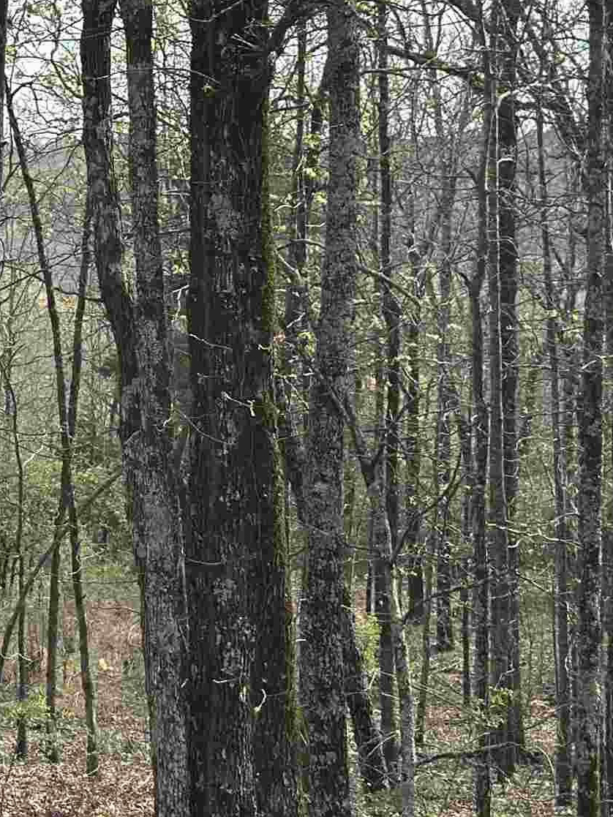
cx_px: -440
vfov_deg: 14.9
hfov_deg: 10.6
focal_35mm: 132
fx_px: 3116
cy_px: 285
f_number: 1.78
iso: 100
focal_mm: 6.86
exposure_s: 1/2114
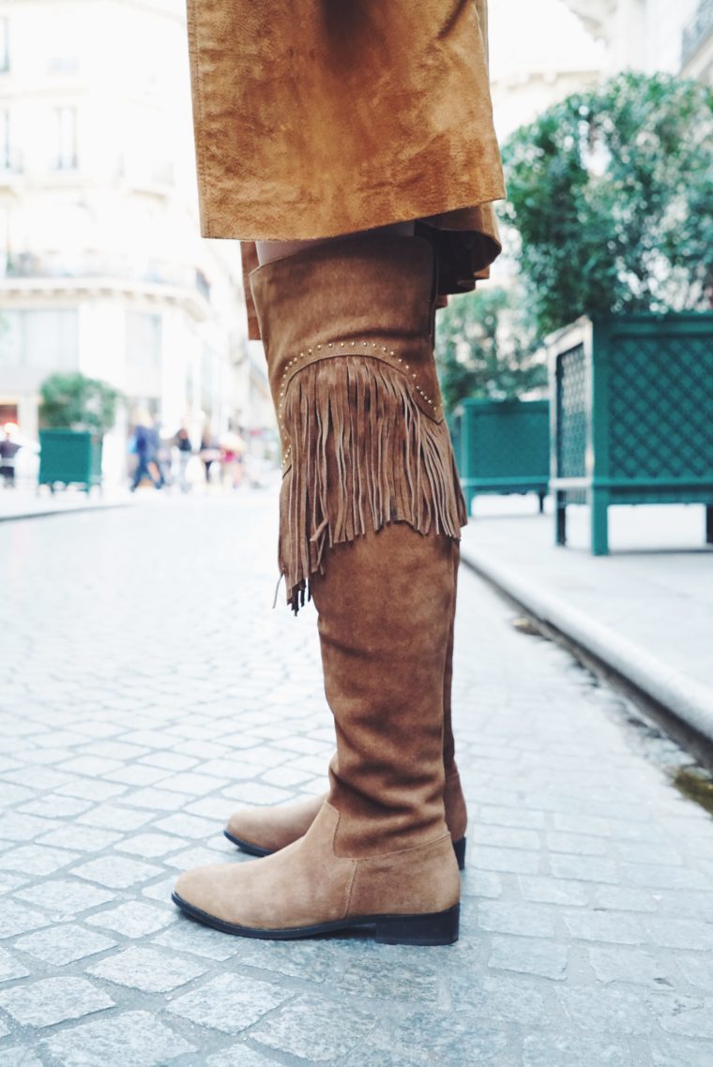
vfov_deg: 50.7
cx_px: 356
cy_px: 534
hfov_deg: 35.1
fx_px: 1127
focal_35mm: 38
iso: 12800
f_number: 5.6
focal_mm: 38
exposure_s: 1/30
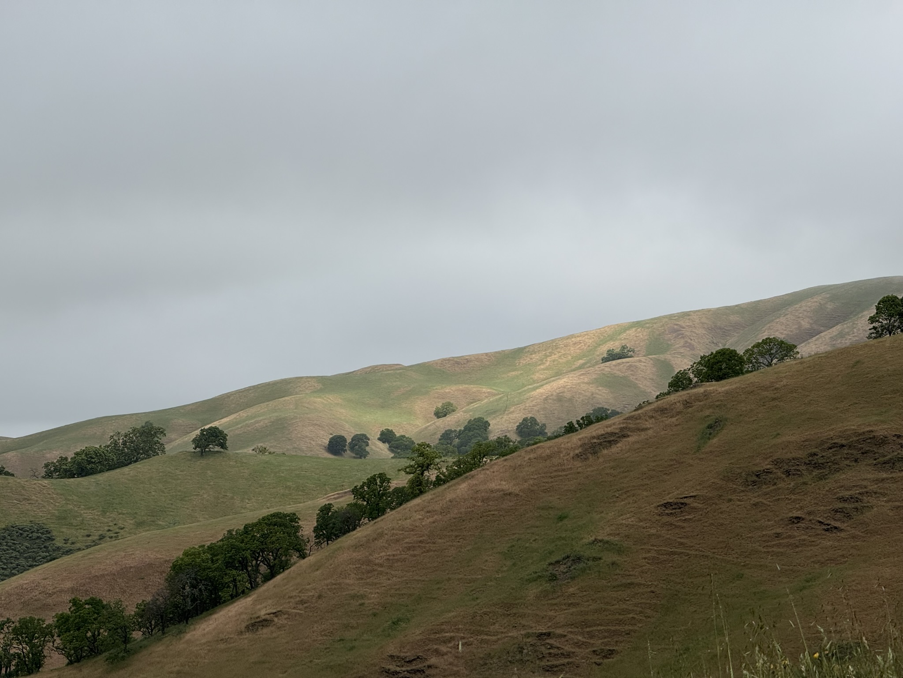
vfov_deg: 12.3
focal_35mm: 120
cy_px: 339
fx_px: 3130
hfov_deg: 16.4
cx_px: 452
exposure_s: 1/2212
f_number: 2.8
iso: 50
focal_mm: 15.66
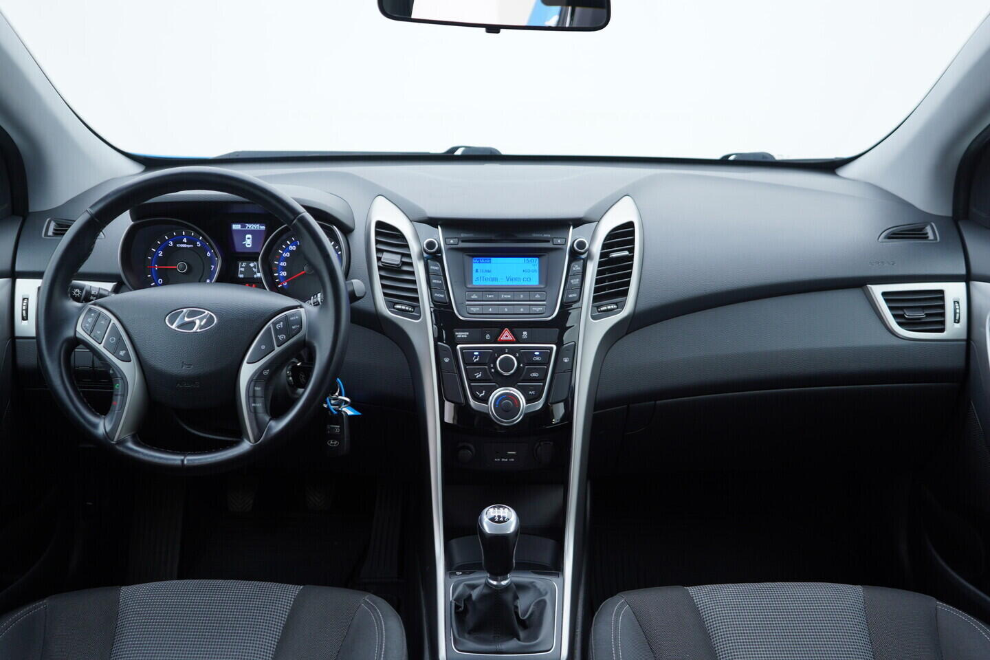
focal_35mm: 36
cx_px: 495
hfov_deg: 53.1
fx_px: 990
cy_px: 330
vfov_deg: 36.9
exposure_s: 1/40
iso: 125
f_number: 2.8
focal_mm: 24
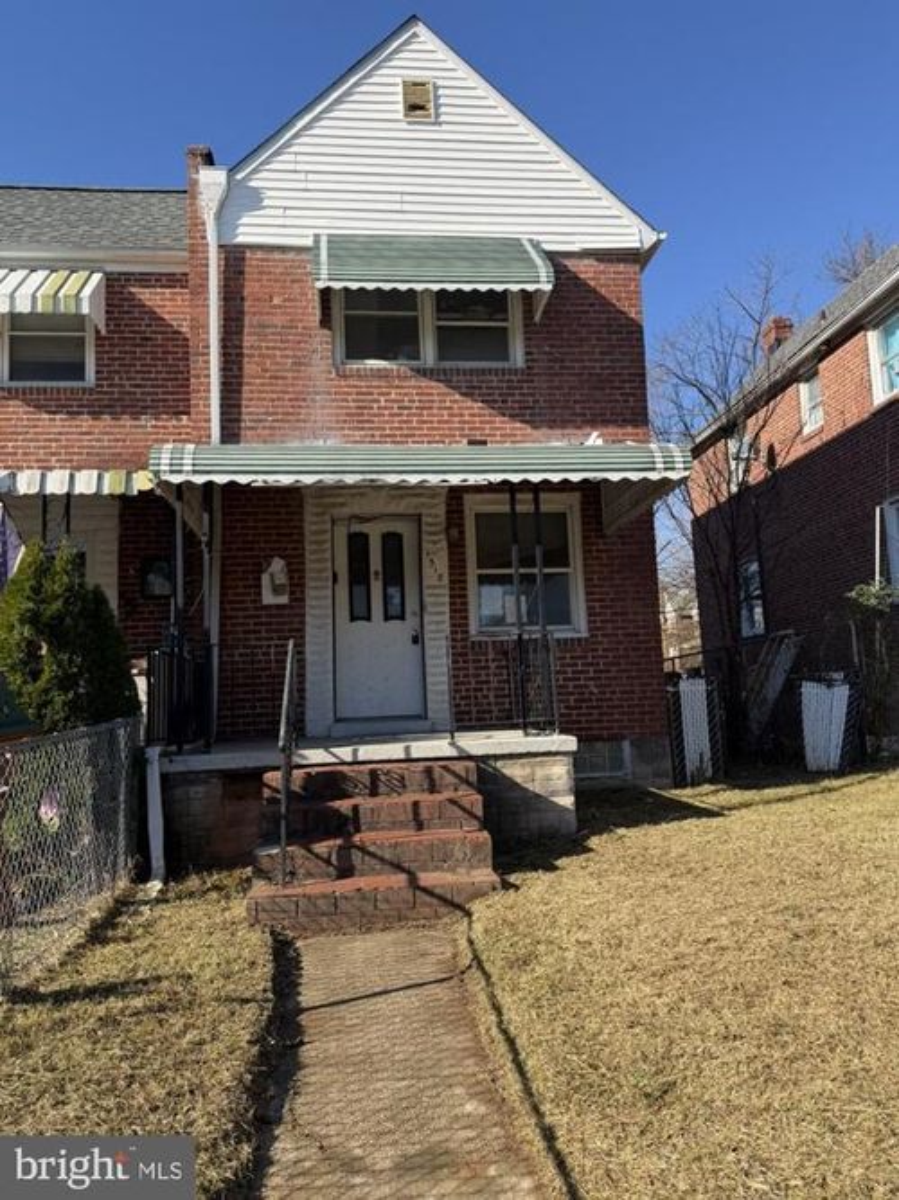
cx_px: 450
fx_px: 831
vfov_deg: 71.6
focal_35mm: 24
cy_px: 600
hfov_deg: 56.8
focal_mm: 6.76
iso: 80
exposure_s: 1/2525
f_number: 1.78
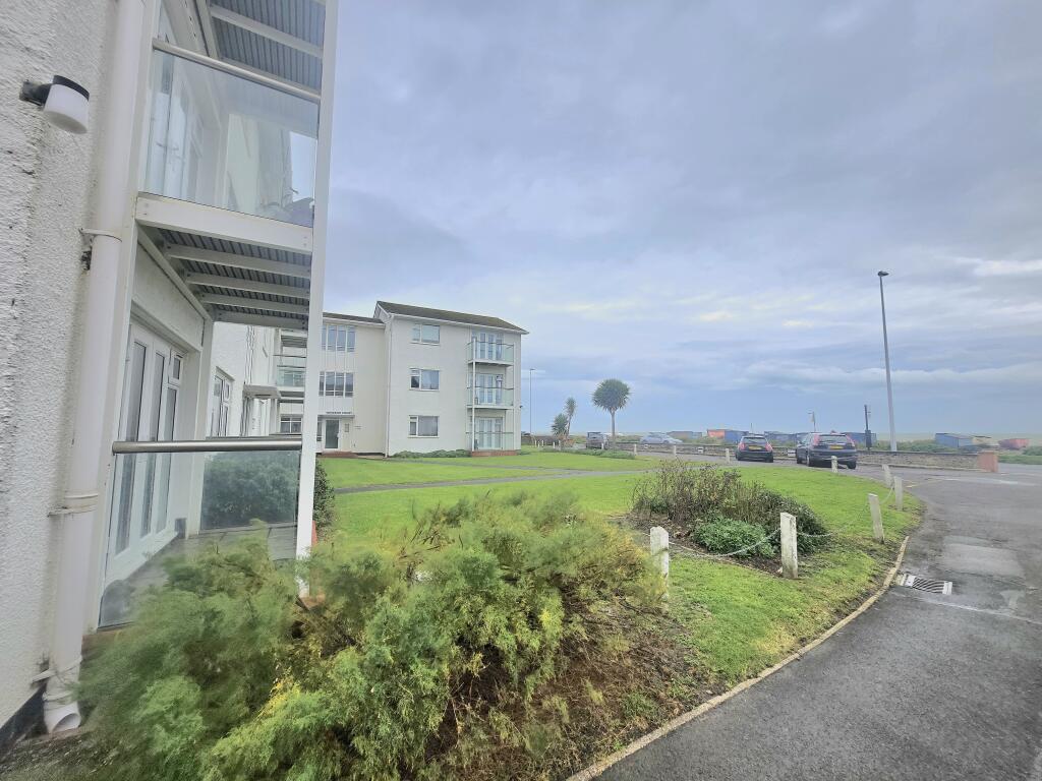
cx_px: 521
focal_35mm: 13
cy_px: 390
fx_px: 391
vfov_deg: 89.9
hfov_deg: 106.2
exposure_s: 1/312
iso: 25
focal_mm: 1.7
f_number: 2.2
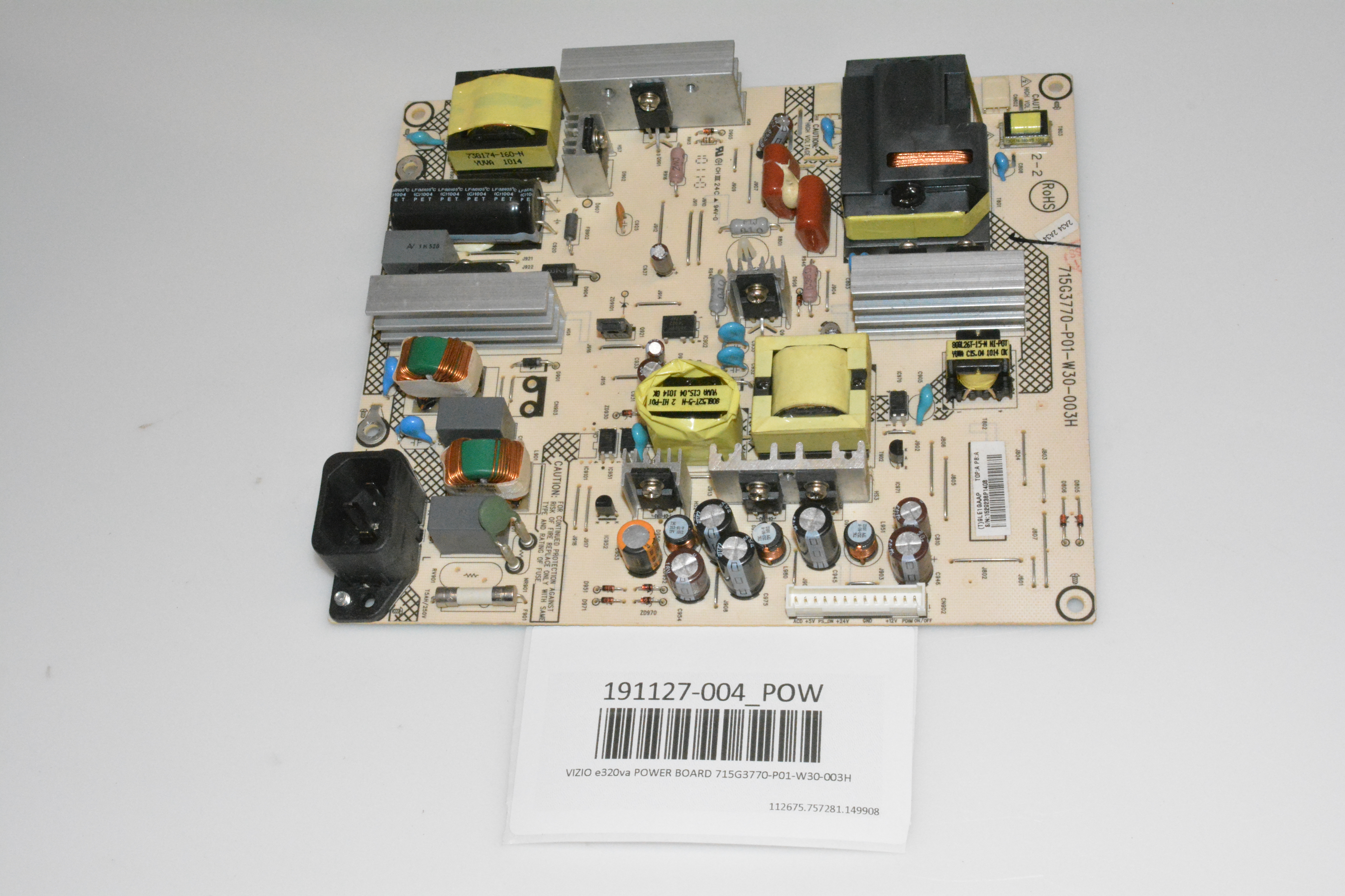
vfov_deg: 26.5
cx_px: 672
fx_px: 1905
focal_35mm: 51
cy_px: 448
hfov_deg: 38.9
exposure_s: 1/200
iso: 6400
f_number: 25
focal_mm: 34
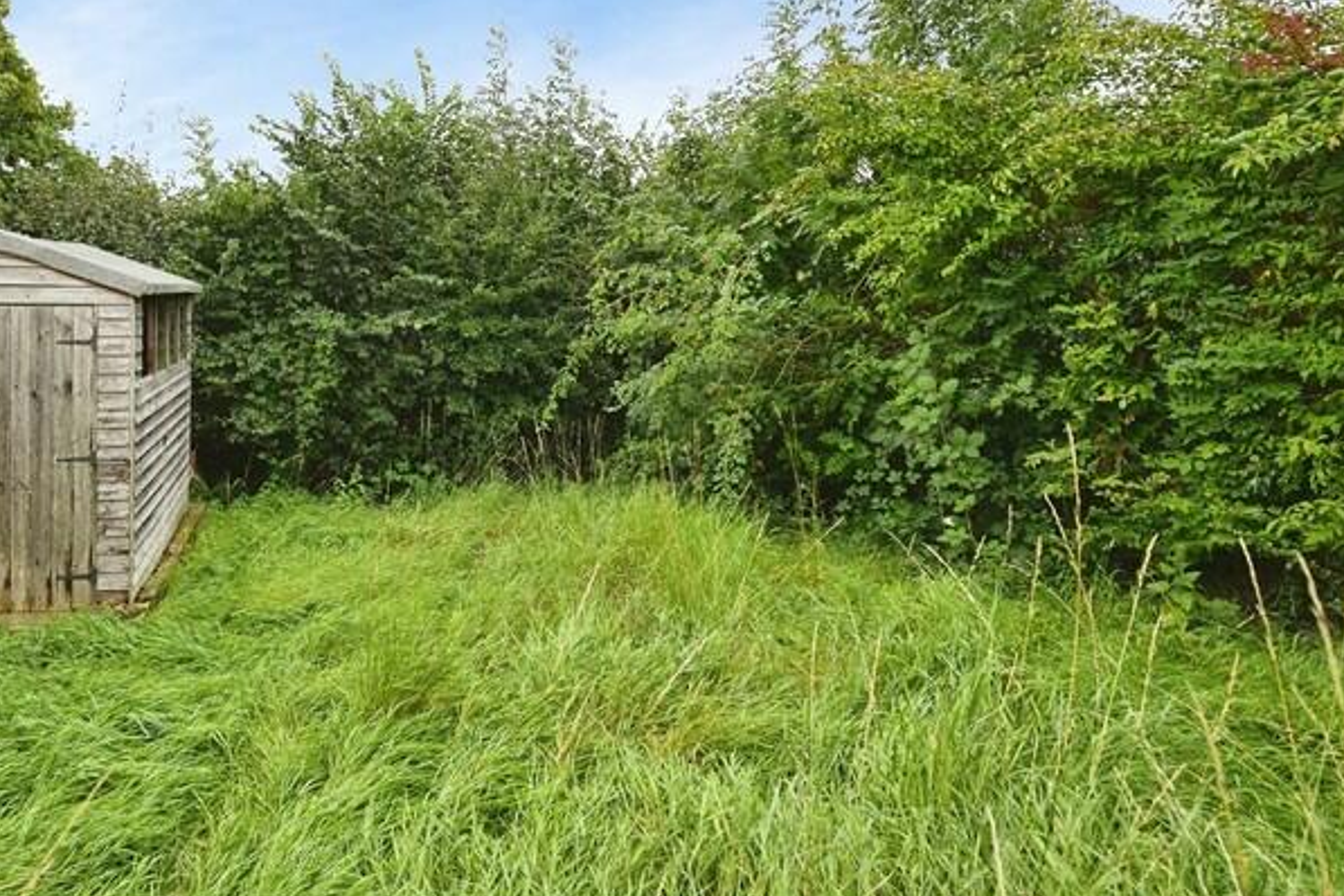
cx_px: 414
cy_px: 325
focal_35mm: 24
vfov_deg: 52.5
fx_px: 896
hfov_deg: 70.9
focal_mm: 14
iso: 100
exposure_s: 1/100
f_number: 5
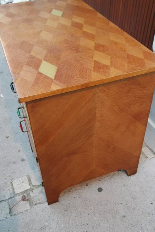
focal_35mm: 35
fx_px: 226
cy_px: 117
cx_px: 81
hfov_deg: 37.9
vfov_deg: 54.4
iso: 800
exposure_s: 1/40
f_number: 3.5
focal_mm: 20
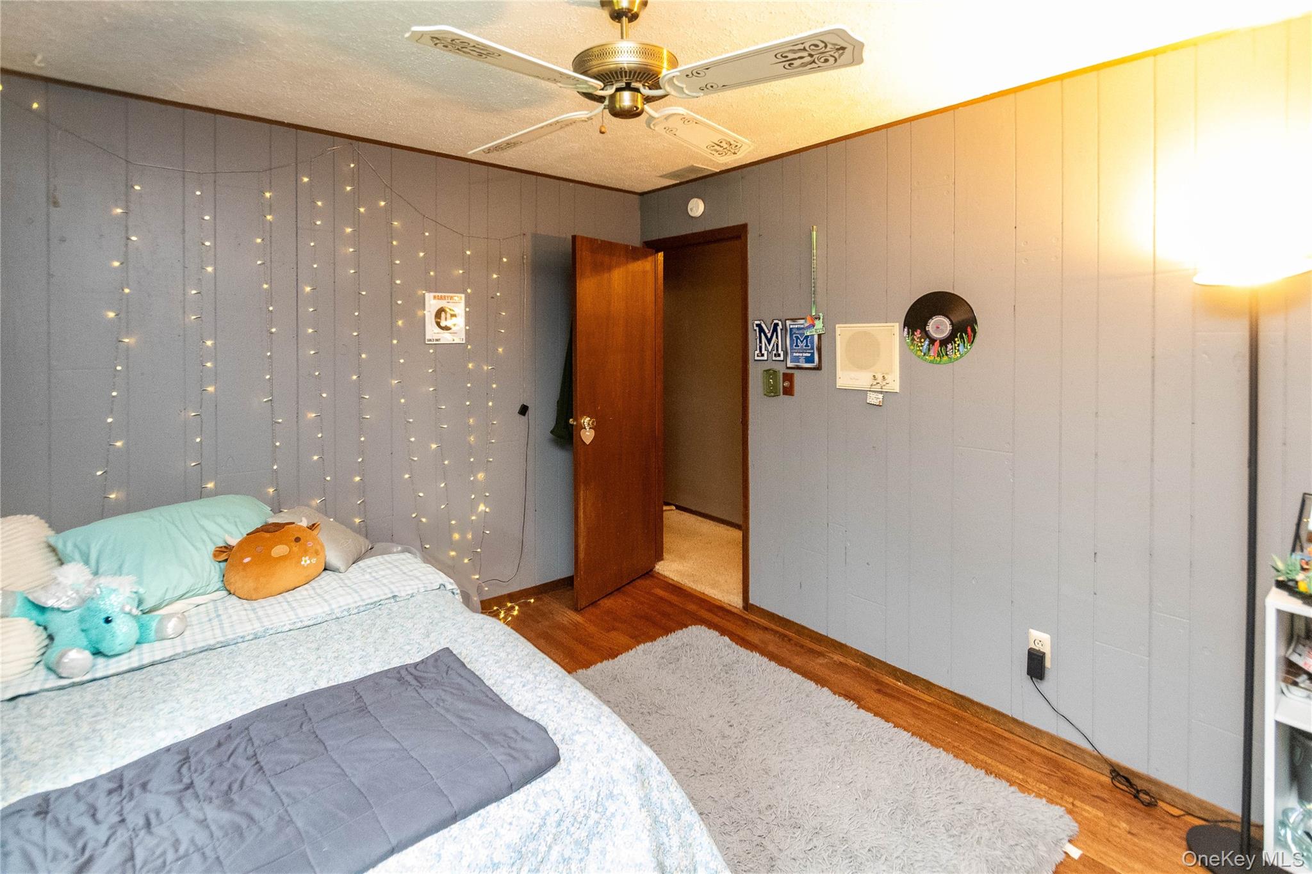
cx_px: 656
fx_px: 547
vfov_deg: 77.3
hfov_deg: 100.4
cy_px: 437
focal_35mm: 15
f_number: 5.6
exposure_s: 1/60
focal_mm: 10
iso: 6400
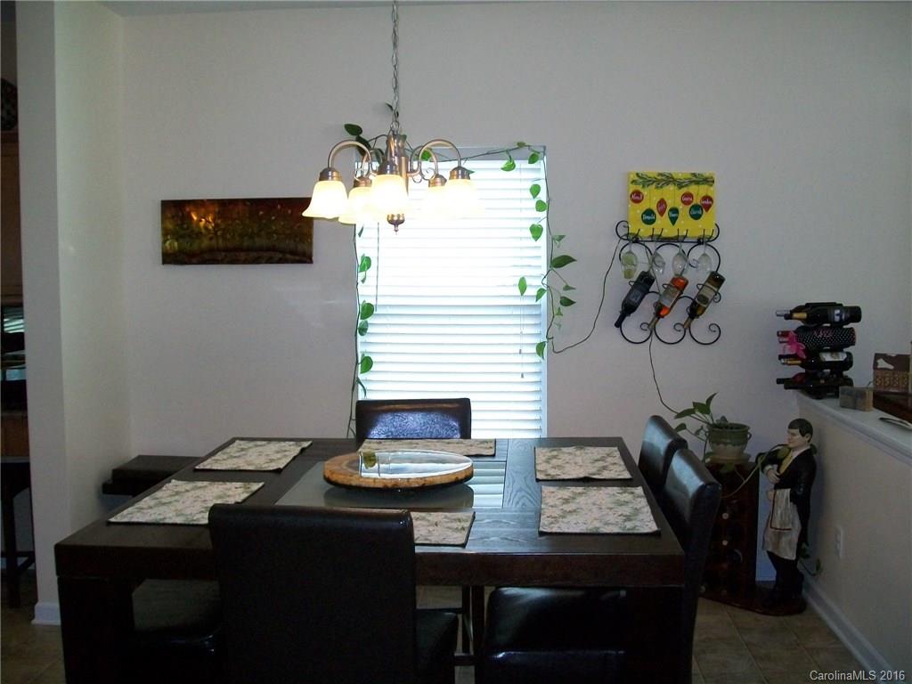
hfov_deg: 51.4
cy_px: 342
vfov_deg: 39.7
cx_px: 456
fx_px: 948
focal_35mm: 36
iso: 160
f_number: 2.7
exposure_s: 1/60
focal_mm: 6
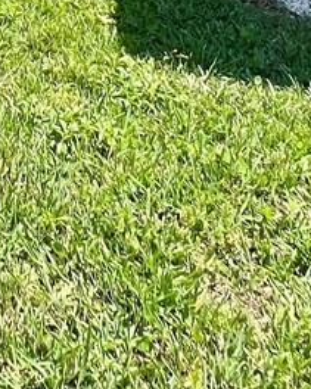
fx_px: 886
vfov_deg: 17.9
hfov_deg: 18.6
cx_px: -87
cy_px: -373
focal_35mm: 77
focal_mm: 1.57
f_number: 1.8
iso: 32
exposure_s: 1/896
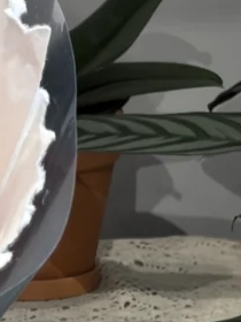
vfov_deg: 7.4
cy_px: 335
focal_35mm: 267
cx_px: -339
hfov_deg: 5.4
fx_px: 2479
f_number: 1.6
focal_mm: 5.96
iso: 40
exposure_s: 1/100
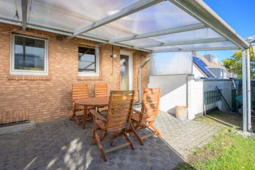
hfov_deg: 90.0
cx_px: 128
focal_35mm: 18
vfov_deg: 67.5
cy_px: 85
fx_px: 128
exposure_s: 1/200
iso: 100
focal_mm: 18
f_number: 9
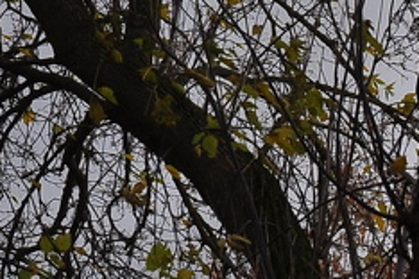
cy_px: 633
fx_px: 3340
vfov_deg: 4.7
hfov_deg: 6.7
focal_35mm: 287
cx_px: 1119
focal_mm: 32
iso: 200
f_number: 8
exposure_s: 1/250
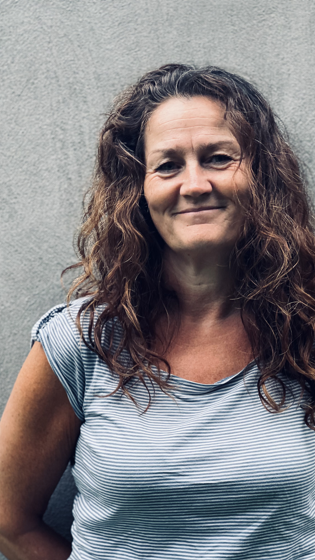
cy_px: 280
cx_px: 203
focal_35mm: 84
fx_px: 1247
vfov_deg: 25.3
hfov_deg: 14.4
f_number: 2.8
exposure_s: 1/121
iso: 200
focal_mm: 9
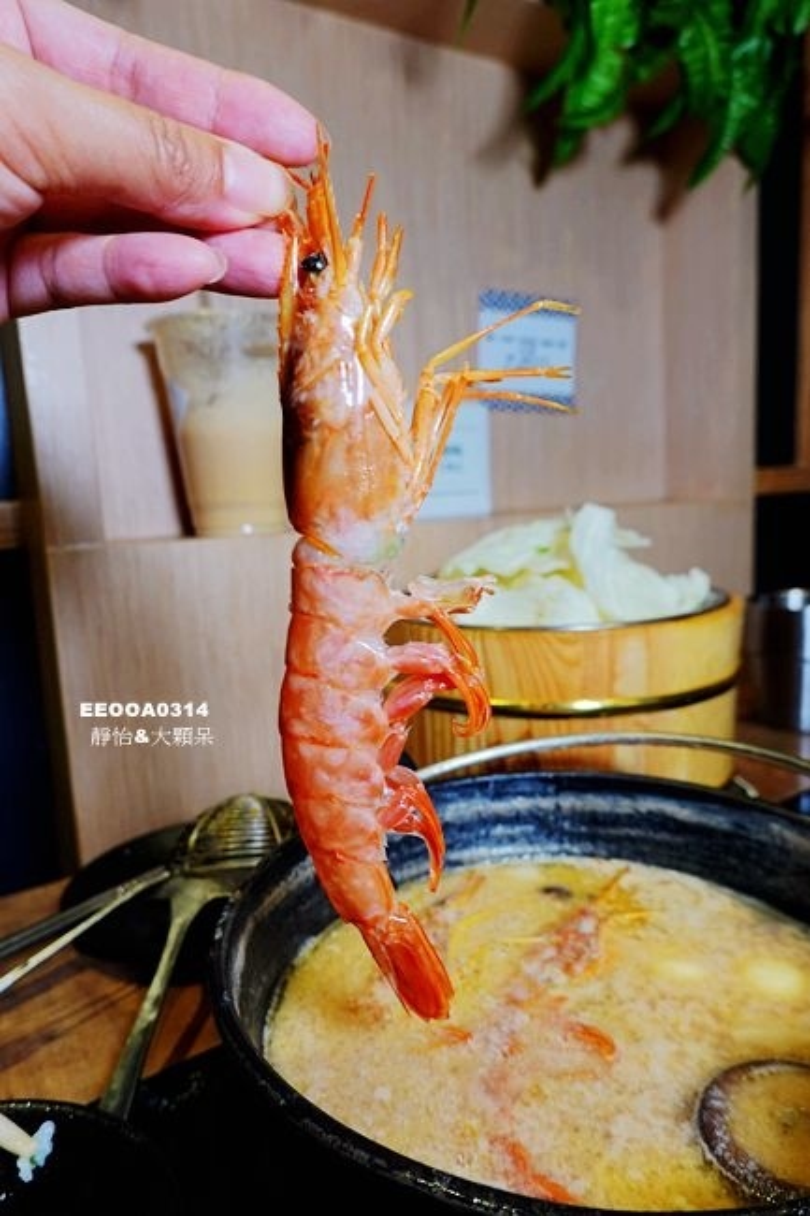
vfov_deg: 73.8
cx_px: 405
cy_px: 608
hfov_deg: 53.1
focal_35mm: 24
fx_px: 810
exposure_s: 1/30
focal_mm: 9
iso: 160
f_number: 2.8
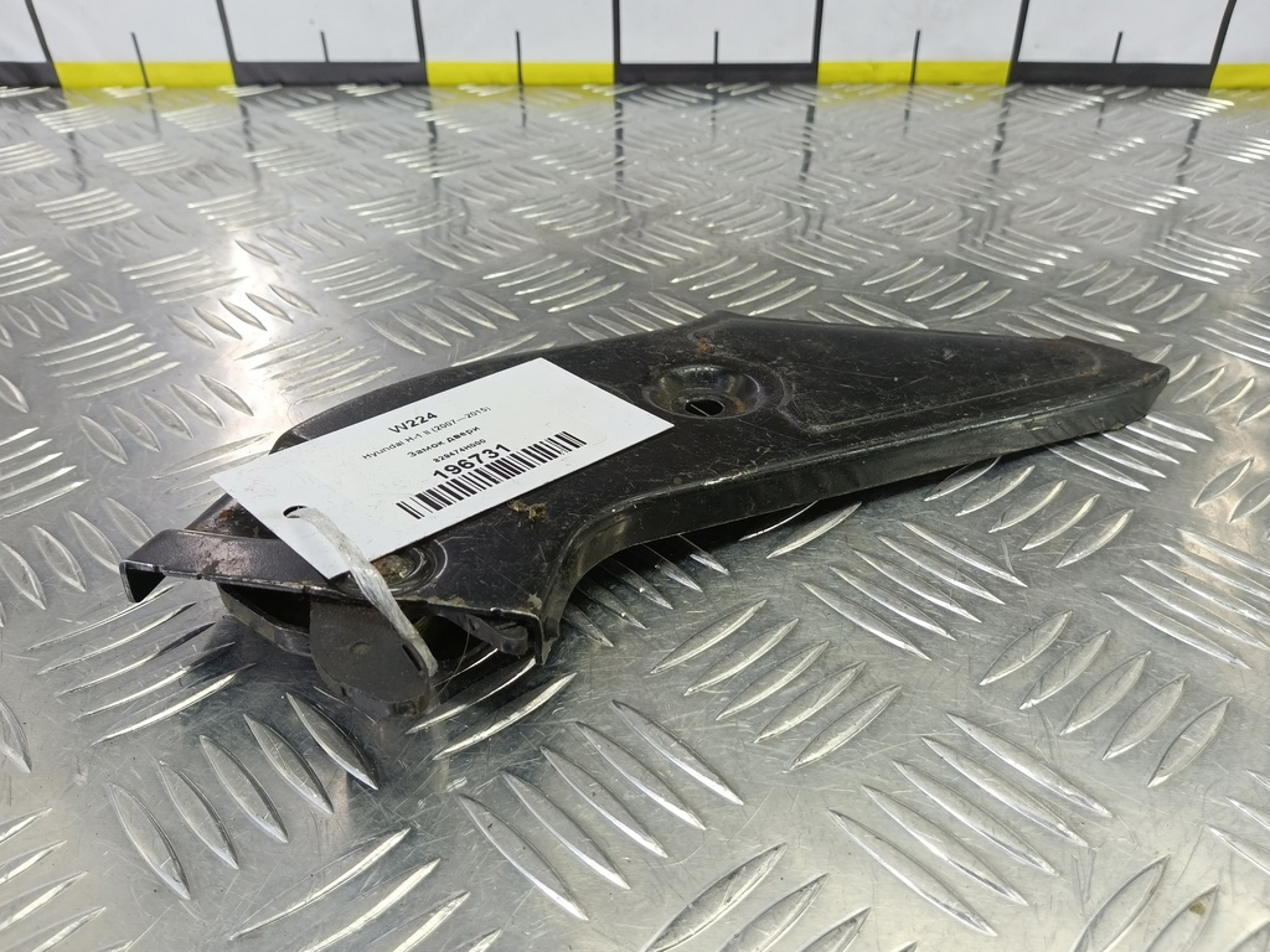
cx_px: 635
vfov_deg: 58.9
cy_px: 476
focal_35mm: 23
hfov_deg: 73.9
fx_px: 844
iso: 146
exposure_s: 1/50
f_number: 1.6
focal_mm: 4.11
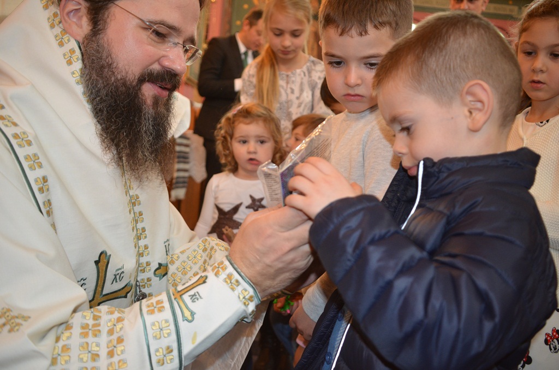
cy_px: 185
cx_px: 280
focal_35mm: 32
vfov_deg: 41.5
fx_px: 488
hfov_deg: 59.6
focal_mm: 21
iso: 900
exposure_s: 1/60
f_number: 3
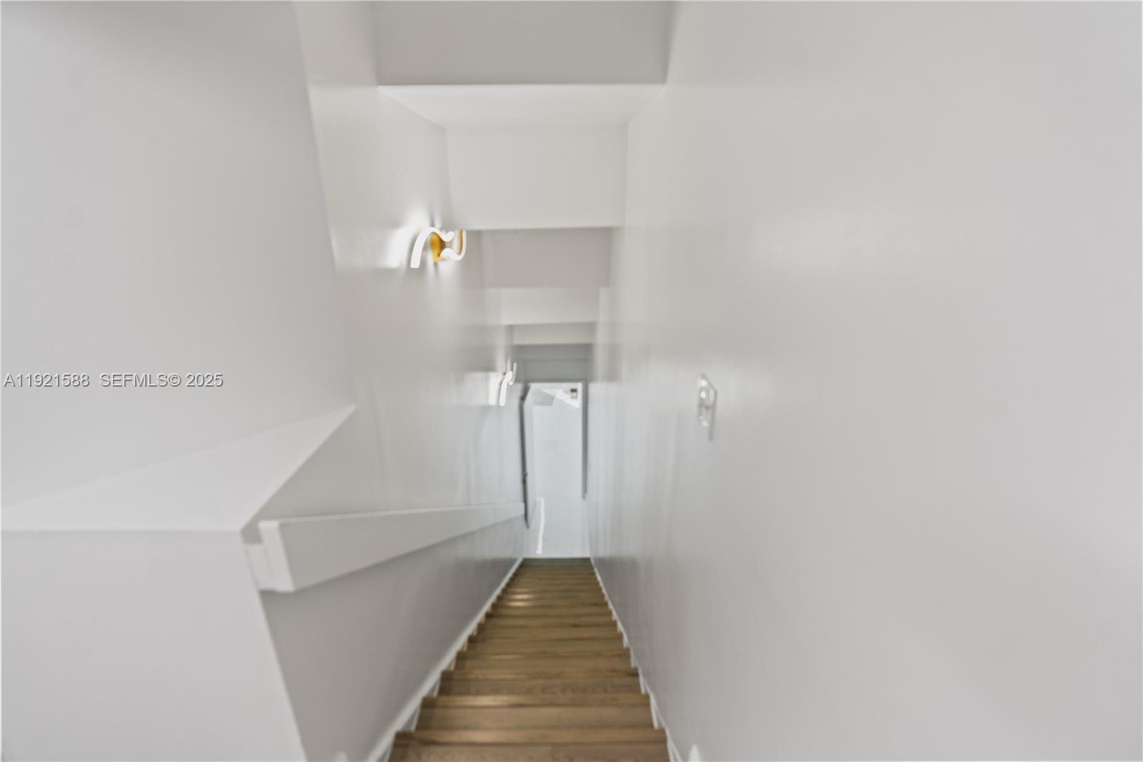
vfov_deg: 73.7
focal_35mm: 16
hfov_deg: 96.7
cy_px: 381
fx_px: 508
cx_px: 572
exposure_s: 1/13
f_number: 4
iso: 800
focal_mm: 16
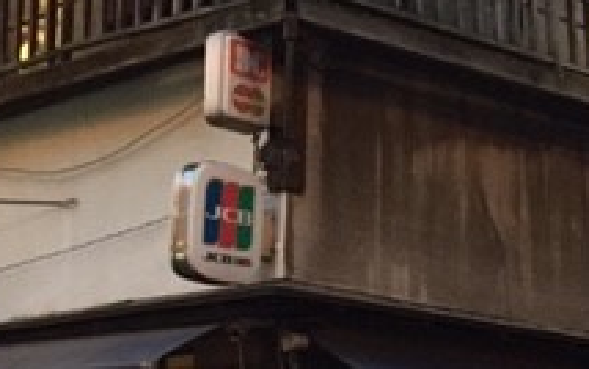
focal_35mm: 92
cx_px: 272
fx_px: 1478
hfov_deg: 22.5
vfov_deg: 14.2
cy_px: 242
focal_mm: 4.15
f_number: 2.2
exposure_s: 1/30
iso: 200
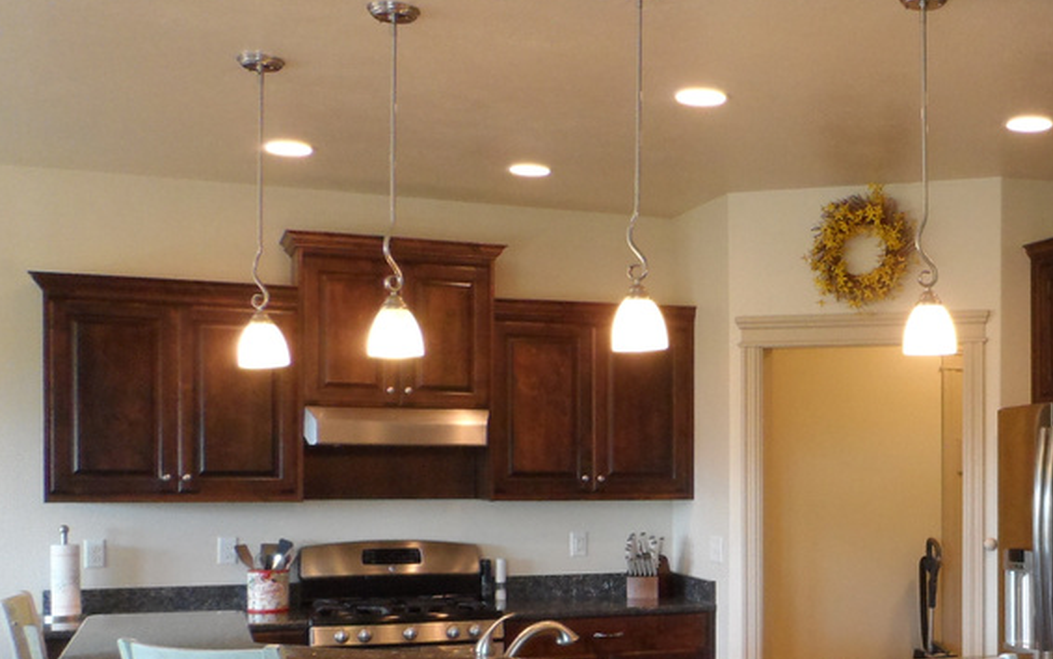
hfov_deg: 40.6
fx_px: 1320
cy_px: 478
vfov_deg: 27.7
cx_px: 923
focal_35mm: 46
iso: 240
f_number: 3.2
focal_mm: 4
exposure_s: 1/30
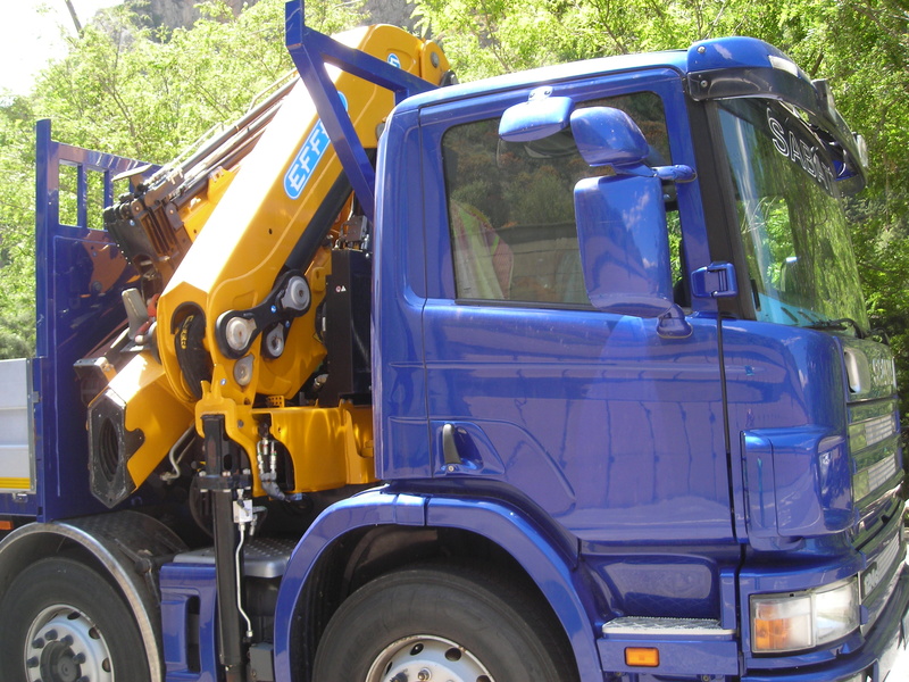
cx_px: 454
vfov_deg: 37.7
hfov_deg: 49.0
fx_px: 998
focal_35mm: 38
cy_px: 341
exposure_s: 1/118
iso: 50
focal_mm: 6.3
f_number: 3.2
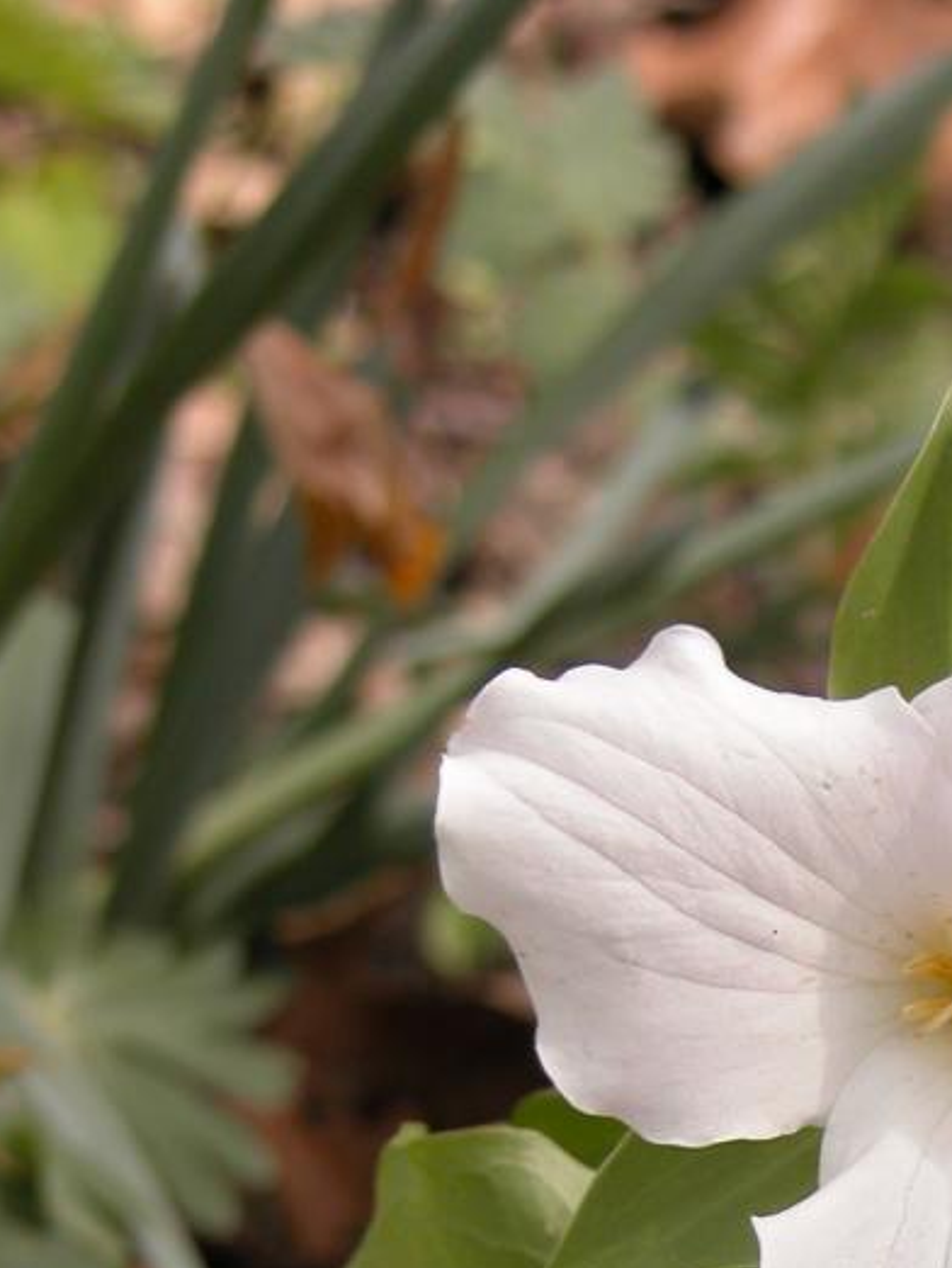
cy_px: 1513
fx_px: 8354
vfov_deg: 8.6
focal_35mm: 228
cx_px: 1069
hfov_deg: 6.5
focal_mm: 23.7
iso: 100
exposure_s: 1/293
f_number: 3.6
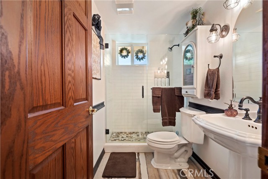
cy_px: 90
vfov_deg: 73.8
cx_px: 134
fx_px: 119
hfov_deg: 96.7
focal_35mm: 16
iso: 400
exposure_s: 1/20
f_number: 5.6
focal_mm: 16
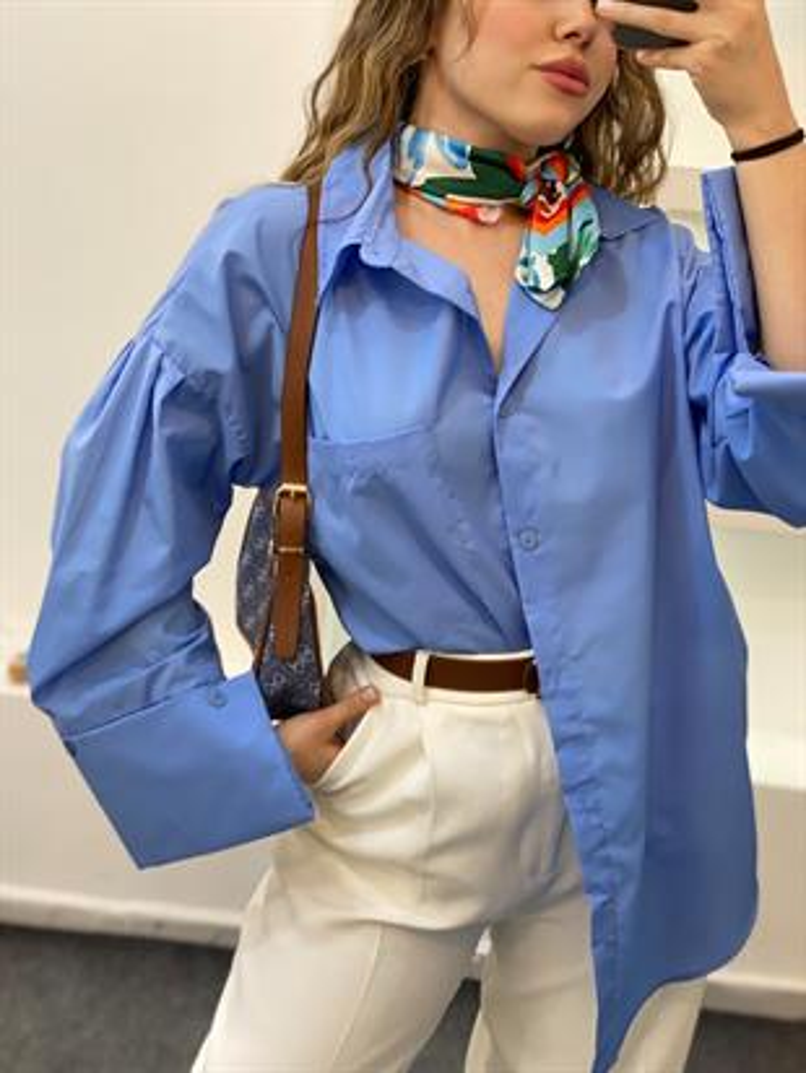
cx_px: 403
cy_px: 536
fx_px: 1614
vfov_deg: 36.8
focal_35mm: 52
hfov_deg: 28.0
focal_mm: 6
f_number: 2
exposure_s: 1/100
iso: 125
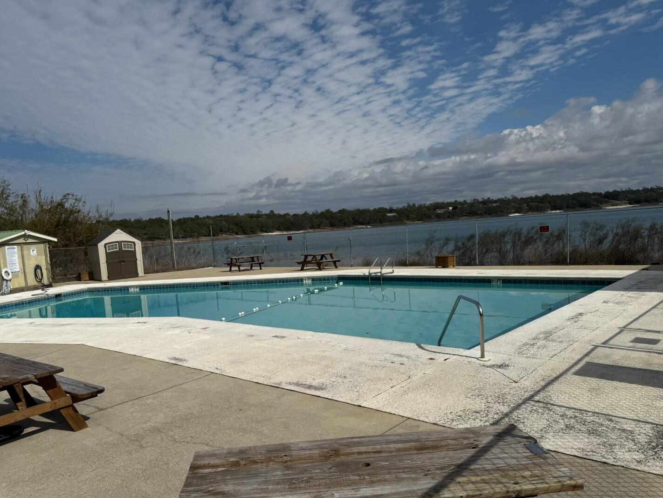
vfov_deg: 51.3
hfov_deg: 65.2
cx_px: 298
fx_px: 517
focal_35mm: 27
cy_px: 278
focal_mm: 6.76
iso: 50
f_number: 1.78
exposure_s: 1/12346
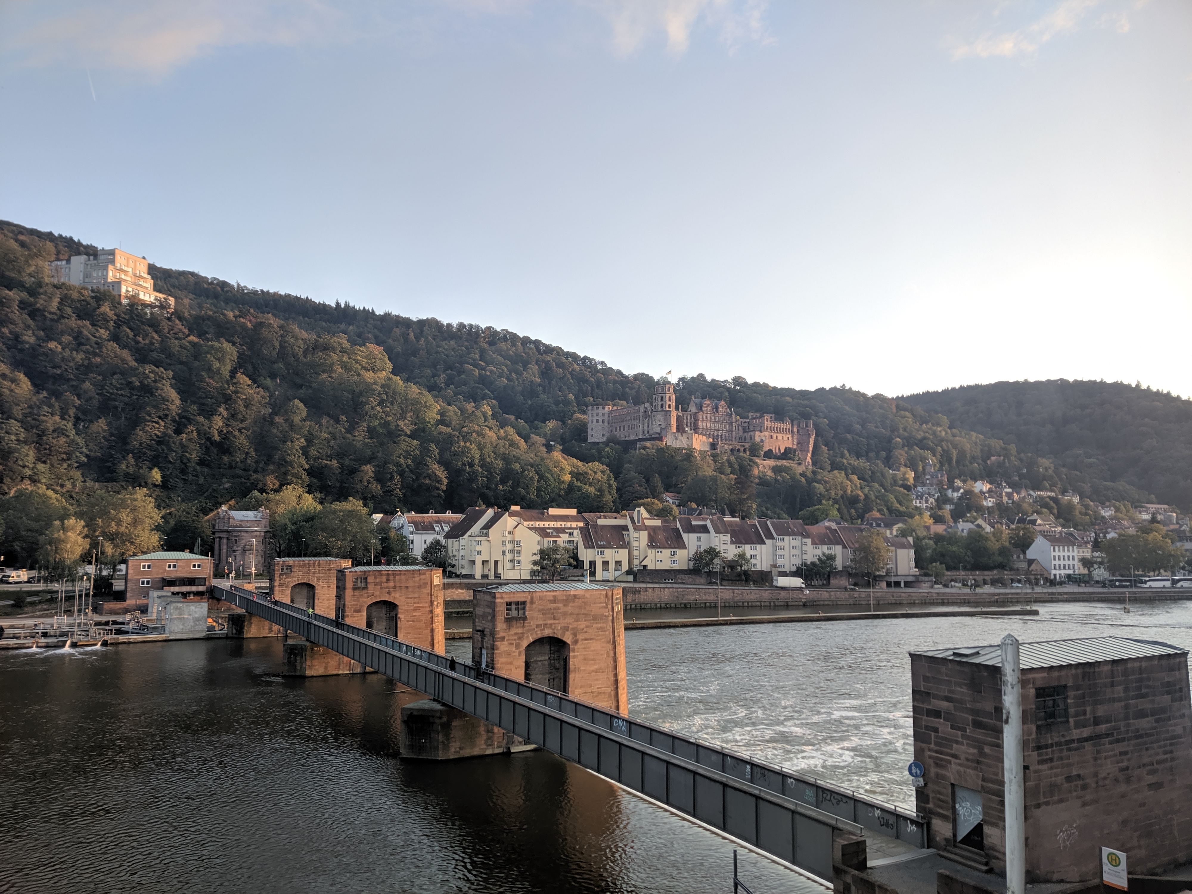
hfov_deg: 67.3
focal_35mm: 26
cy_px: 447
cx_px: 596
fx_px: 895
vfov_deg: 53.1
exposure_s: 1/168
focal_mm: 4.75
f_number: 1.65
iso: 179
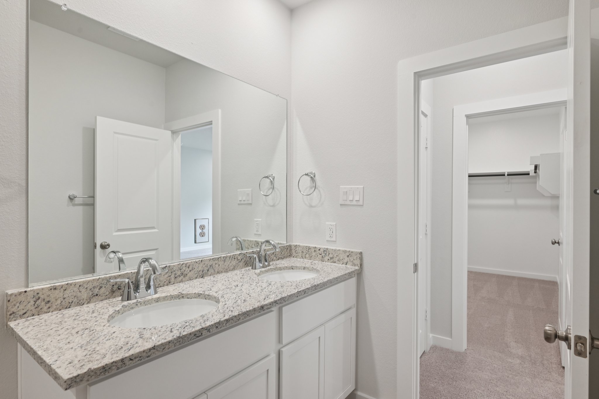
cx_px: 300
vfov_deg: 65.9
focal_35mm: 18
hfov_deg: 88.4
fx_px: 308
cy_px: 200
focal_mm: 18.5
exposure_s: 1/20
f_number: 8
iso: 400
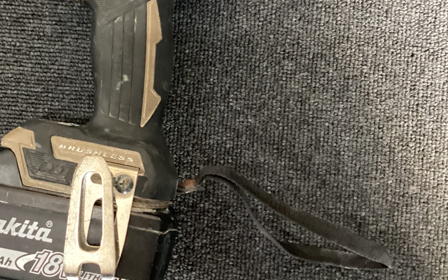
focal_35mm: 51
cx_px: 137
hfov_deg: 38.9
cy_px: 62
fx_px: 623
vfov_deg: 25.0
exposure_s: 1/30
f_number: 2.4
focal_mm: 3.3
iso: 500
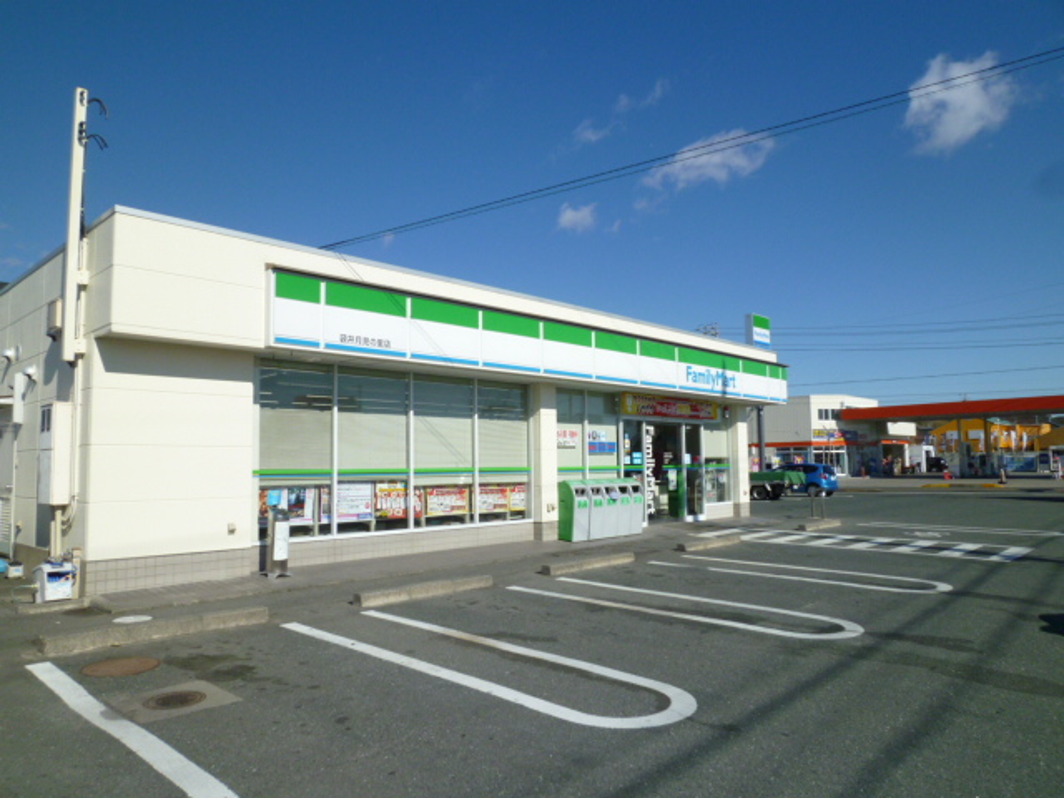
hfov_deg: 71.6
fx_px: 738
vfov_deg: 56.8
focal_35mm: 24
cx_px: 532
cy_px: 399
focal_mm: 4.3
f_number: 5.6
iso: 100
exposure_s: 1/800
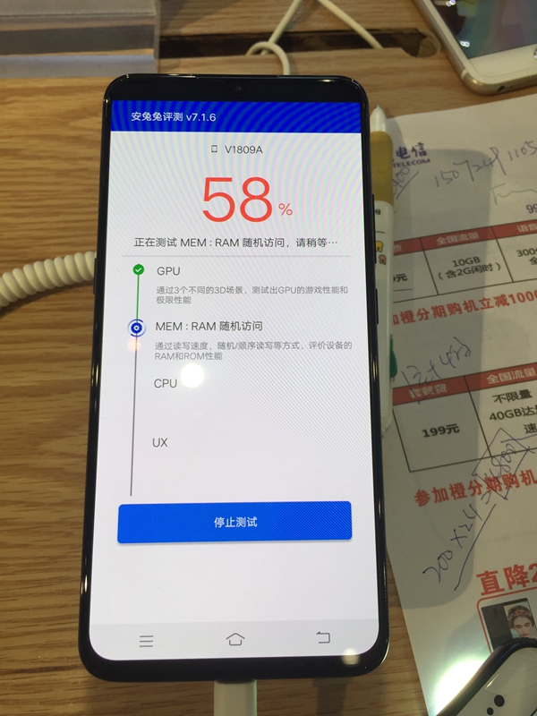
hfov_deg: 48.2
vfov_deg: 61.7
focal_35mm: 29
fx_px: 600
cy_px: 358
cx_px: 268
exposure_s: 1/100
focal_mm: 4.15
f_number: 2.2
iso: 50
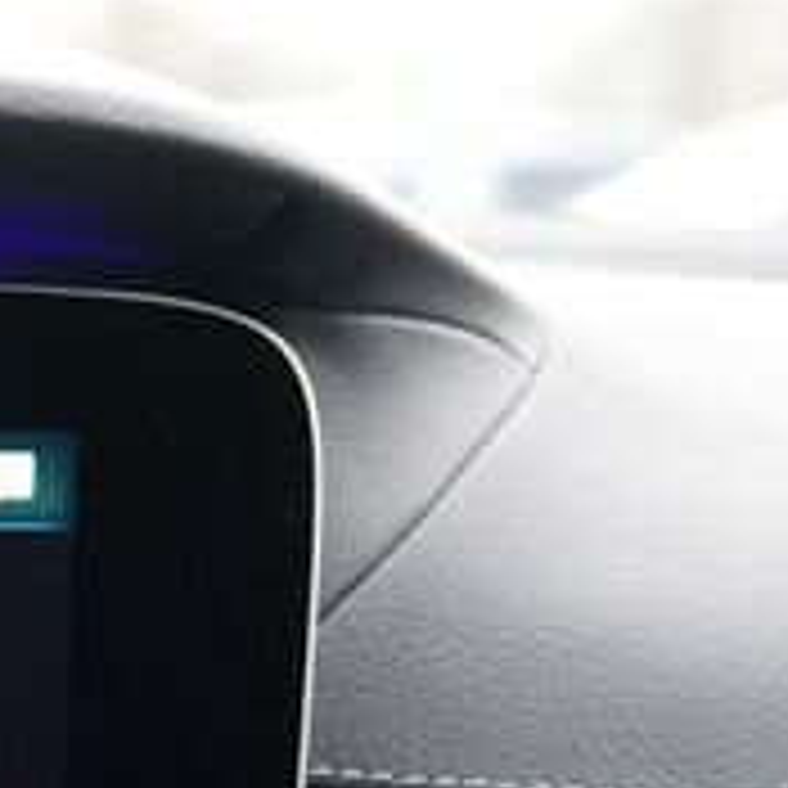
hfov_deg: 10.5
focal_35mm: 149
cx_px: -905
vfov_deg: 10.8
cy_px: 1515
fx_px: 3837
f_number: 4
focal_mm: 30
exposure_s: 1/160
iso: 1250
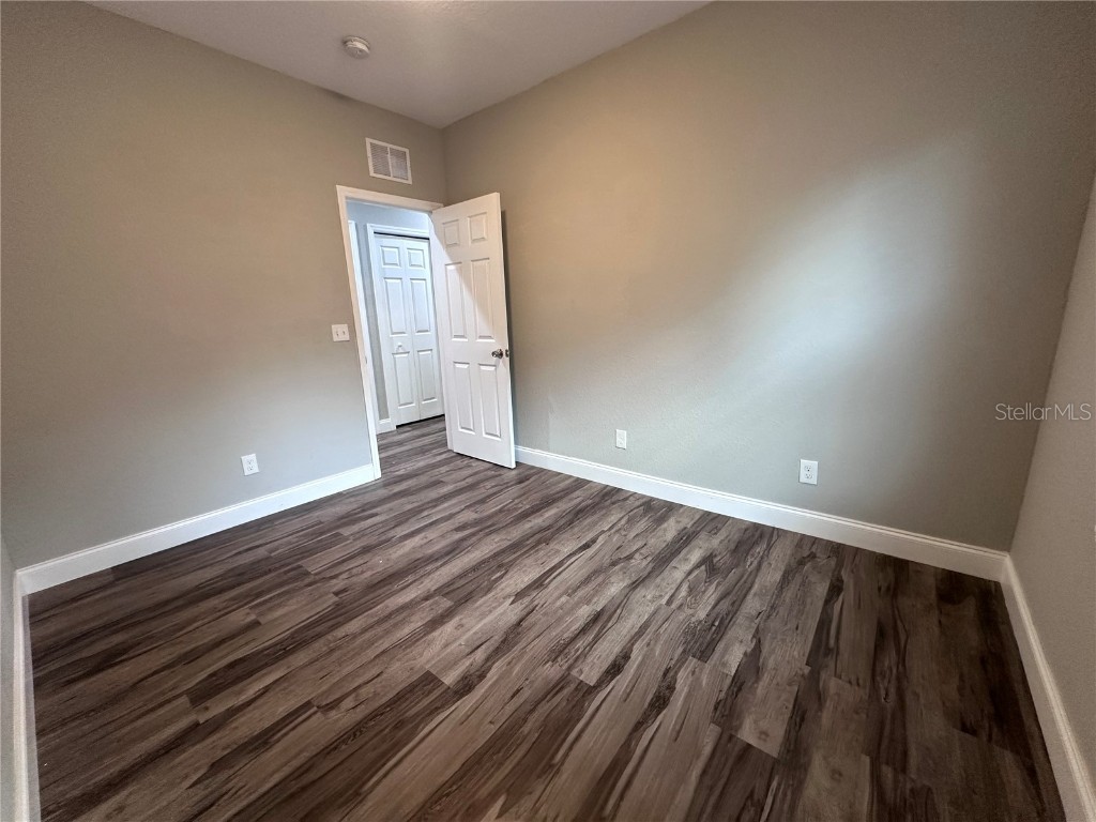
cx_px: 548
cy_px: 411
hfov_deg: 102.1
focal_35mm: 14
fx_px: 443
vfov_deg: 85.7
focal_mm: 2.22
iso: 160
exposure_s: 1/60
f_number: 2.2
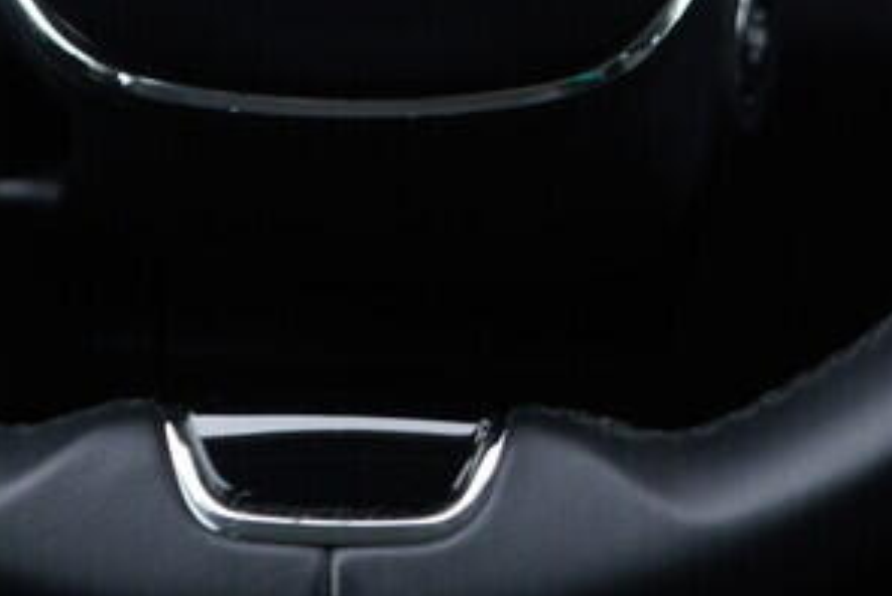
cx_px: 469
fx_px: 3099
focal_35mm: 125
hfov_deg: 16.4
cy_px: -404
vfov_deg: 10.5
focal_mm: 24
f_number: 2.8
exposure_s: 1/40
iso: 200
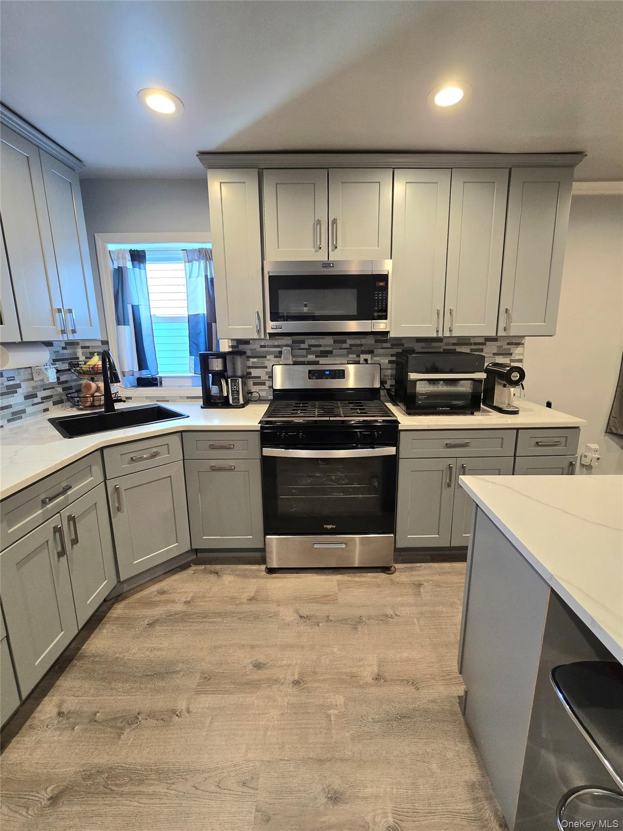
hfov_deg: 89.9
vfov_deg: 106.2
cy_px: 416
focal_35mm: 13
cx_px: 312
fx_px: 312
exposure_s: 1/50.3
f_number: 2.2
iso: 250
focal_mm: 2.2
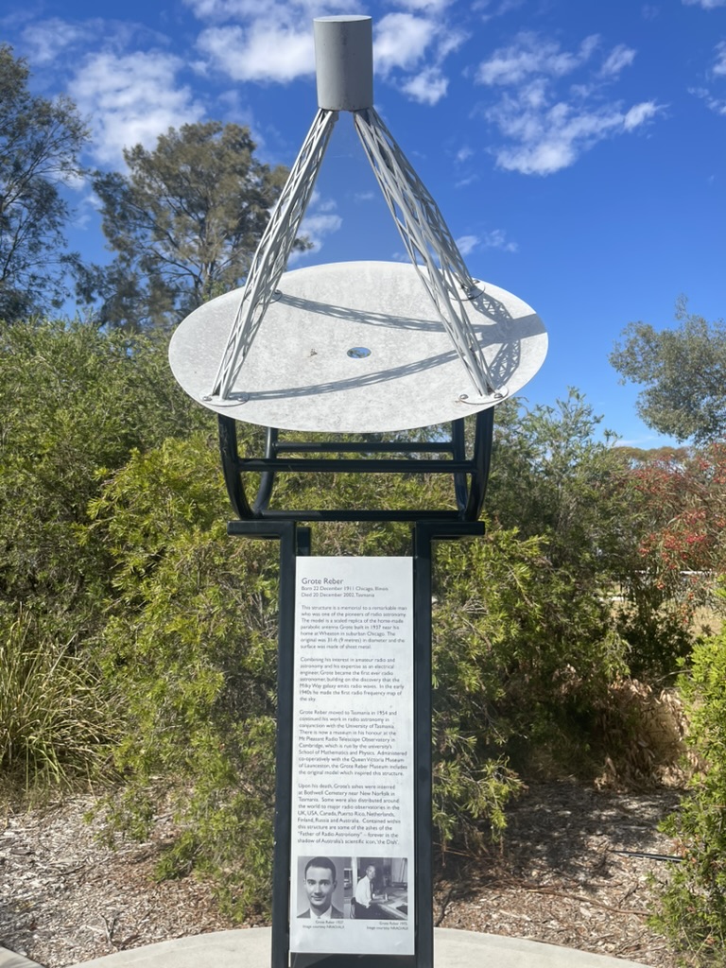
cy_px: 484
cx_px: 363
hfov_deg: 54.9
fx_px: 699
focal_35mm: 25
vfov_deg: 69.4
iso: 32
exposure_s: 1/3257
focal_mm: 5.1
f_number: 1.6
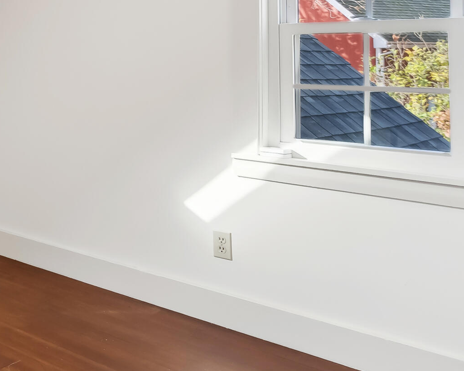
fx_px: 604
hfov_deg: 30.0
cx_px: -185
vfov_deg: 32.6
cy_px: 44
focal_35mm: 44
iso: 320
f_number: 7.1
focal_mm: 16
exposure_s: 1/50
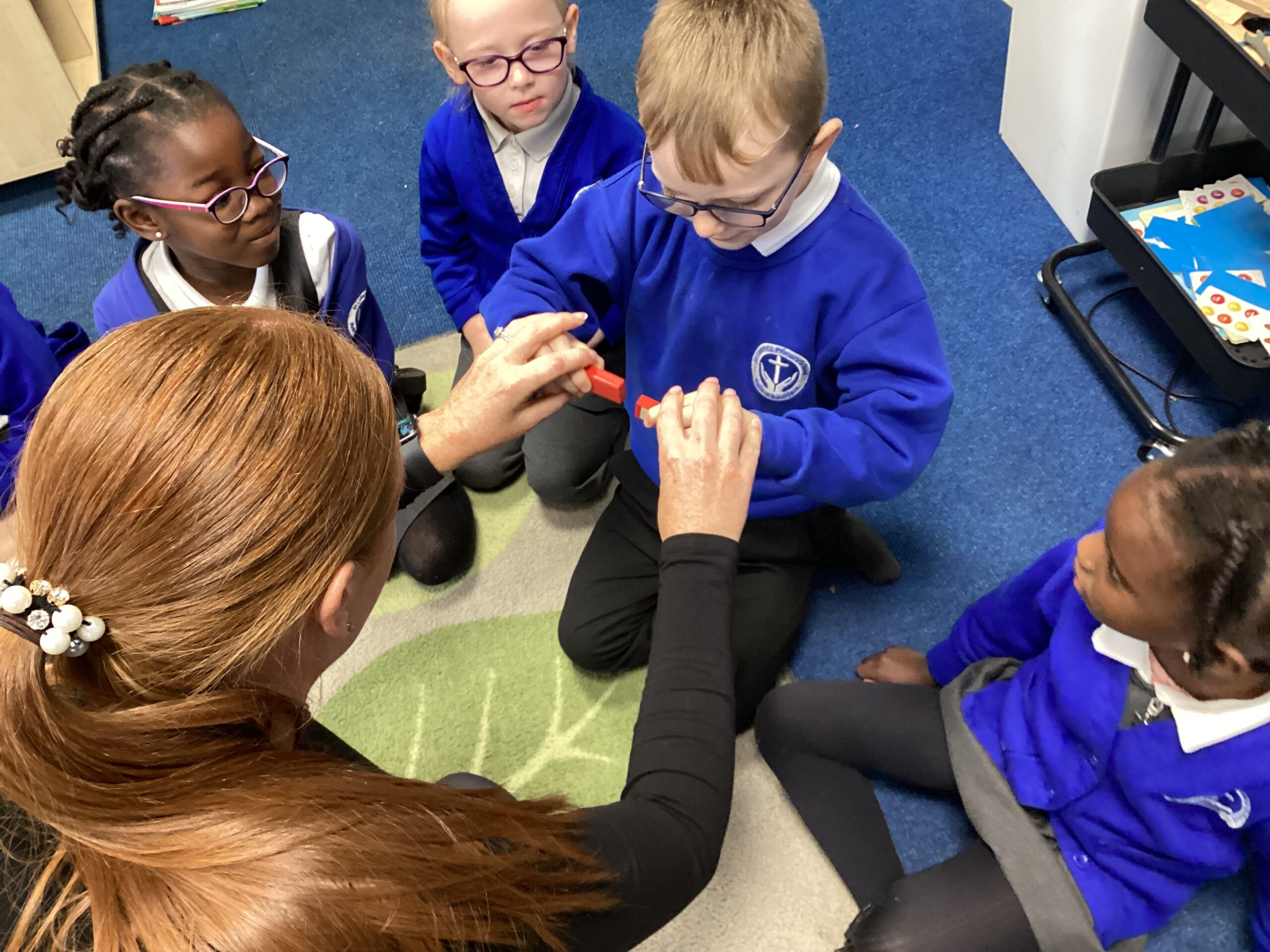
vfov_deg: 45.4
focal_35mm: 31
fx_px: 1137
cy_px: 476
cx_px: 635
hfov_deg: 58.4
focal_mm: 3.3
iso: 320
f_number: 2.4
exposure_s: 1/33
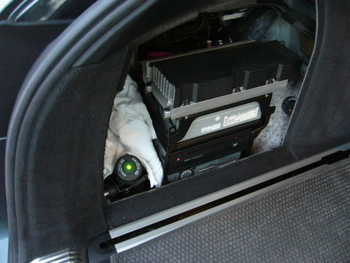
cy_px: 132
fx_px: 354
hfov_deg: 52.6
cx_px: 175
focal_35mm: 35
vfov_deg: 40.7
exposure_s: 1/8
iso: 200
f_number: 2.8
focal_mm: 5.8
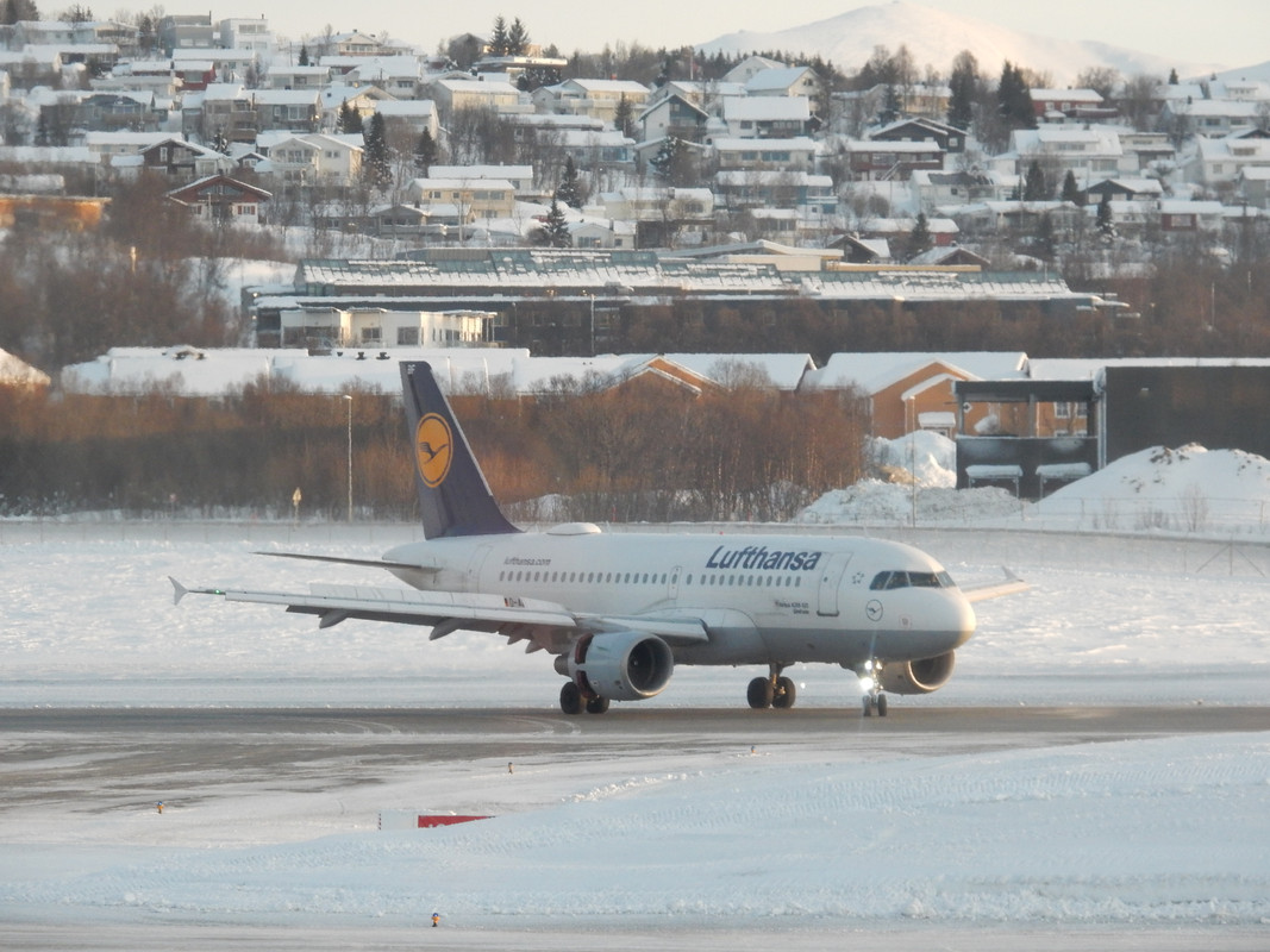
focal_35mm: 271
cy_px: 476
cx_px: 635
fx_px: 9941
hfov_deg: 7.3
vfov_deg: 5.5
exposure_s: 1/125
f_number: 6.3
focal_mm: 48.4
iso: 400
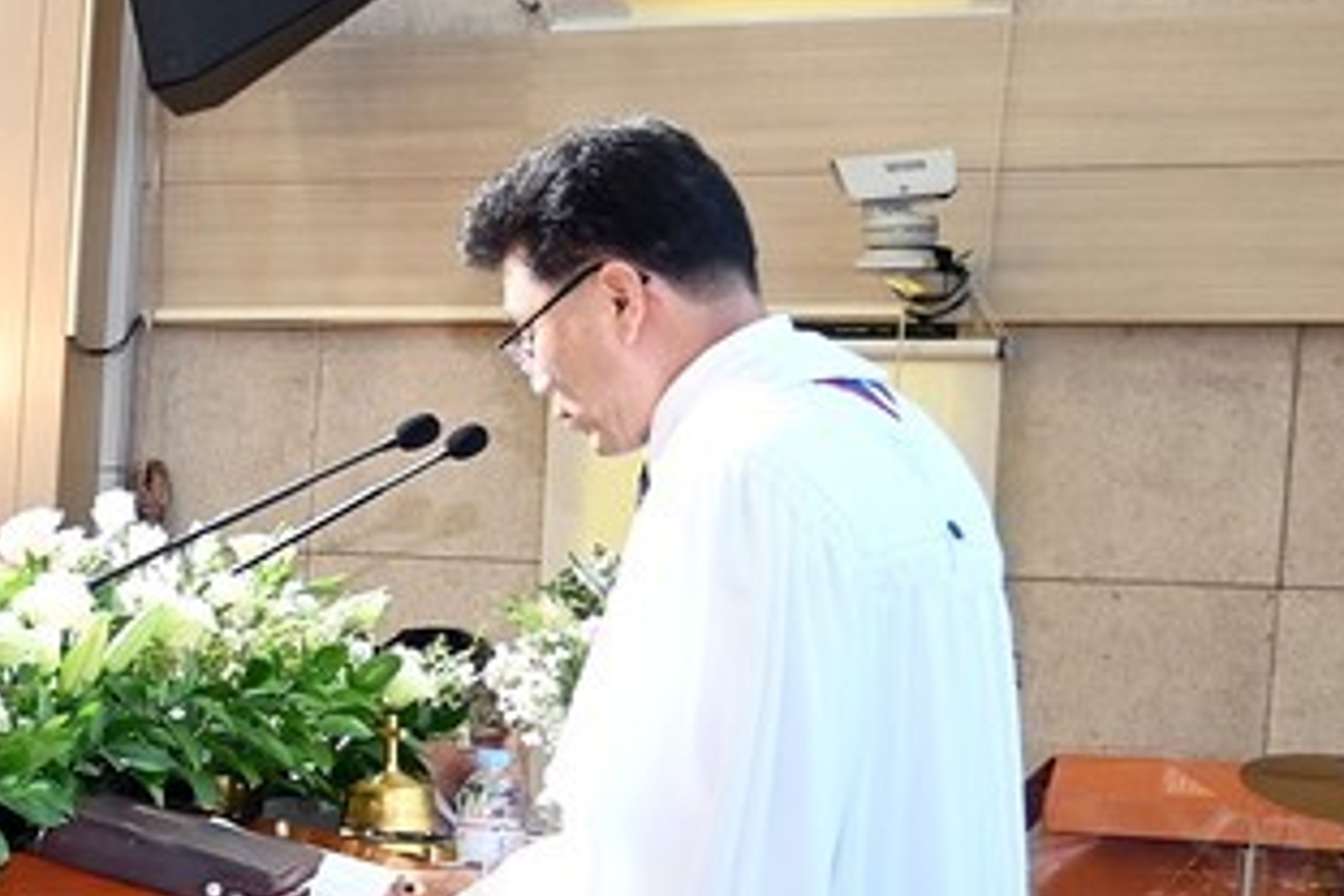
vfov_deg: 11.0
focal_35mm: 123
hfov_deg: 13.9
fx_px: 4592
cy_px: 907
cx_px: -1387
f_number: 4
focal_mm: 20
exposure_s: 1/60
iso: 500
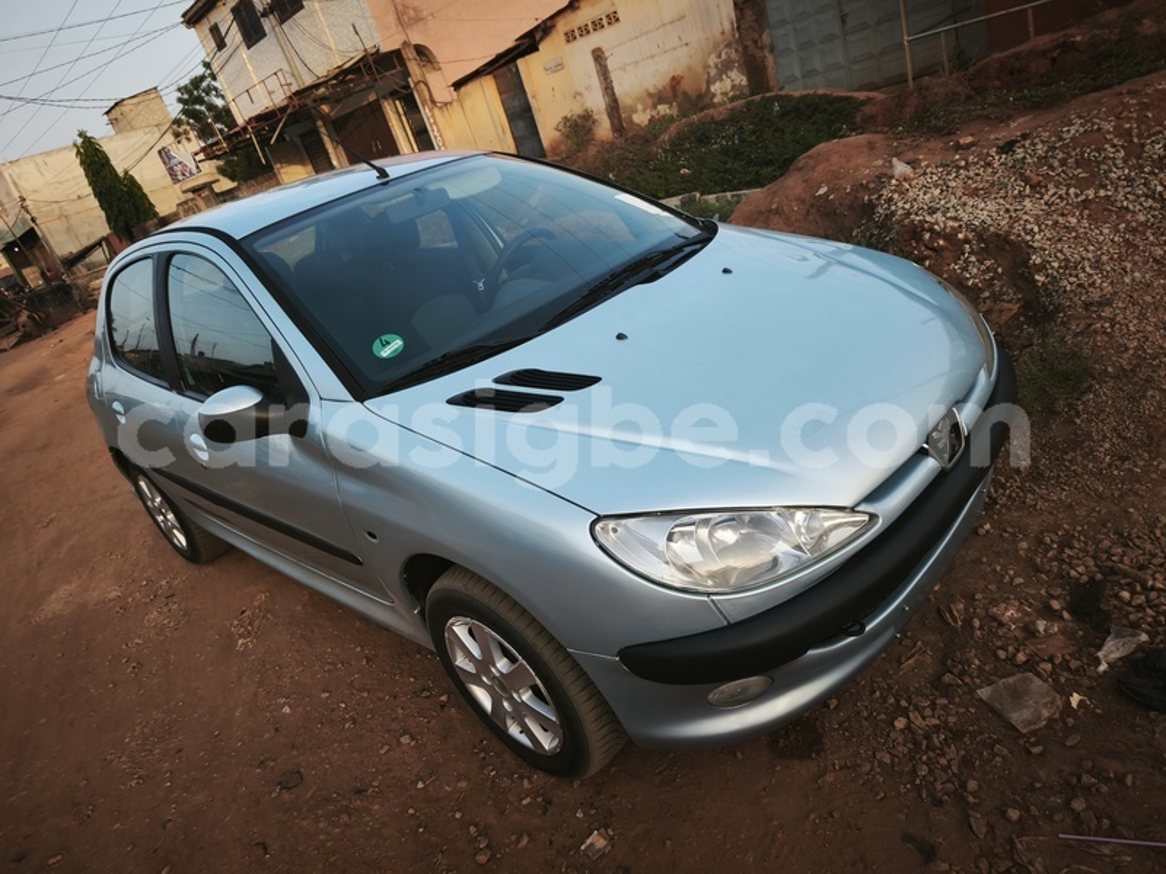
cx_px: 583
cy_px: 437
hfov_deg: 73.9
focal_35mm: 23
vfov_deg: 58.9
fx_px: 775
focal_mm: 5.35
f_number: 1.7
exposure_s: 1/366
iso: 80
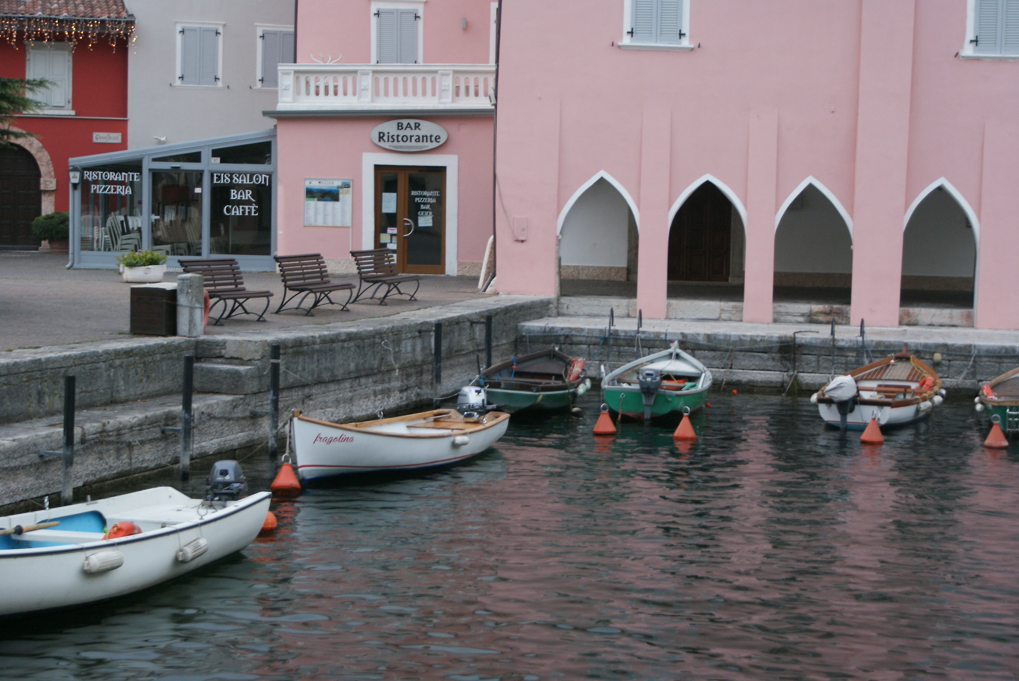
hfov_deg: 27.0
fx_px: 2124
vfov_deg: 18.2
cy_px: 340
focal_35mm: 75
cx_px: 510
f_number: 5.6
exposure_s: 1/25
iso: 400
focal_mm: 50
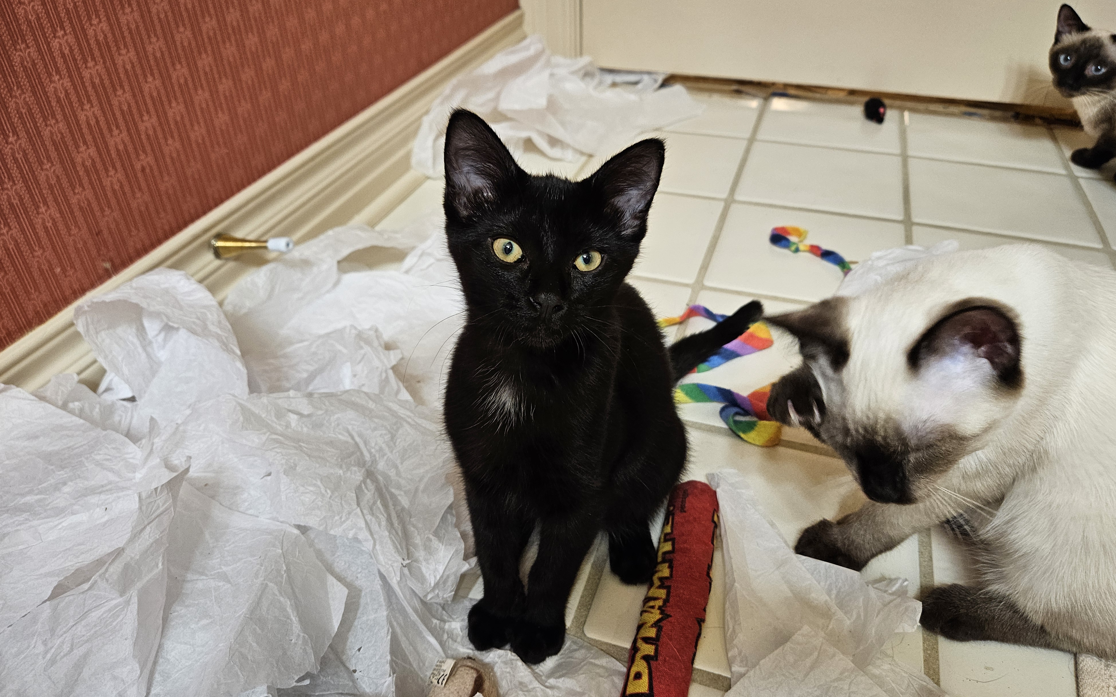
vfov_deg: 48.9
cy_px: 276
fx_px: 760
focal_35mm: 25
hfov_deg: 72.5
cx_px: 568
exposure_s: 1/120
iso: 250
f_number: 1.8
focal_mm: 5.4
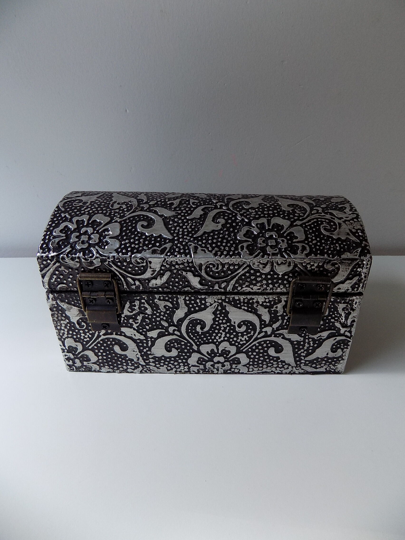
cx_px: 202
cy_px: 270
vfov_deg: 73.9
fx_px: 359
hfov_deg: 58.9
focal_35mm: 23
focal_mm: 4
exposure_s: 1/30
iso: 140
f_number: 3.1
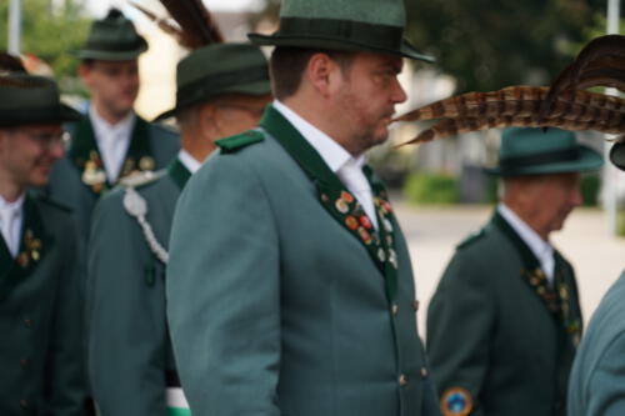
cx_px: 312
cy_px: 208
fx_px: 2829
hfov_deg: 12.6
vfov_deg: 8.4
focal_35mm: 163
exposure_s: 1/200
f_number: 6.3
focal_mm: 163
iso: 200
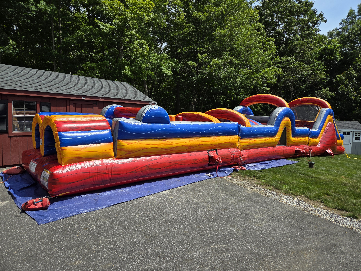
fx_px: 240
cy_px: 136
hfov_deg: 73.9
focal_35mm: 23
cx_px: 180
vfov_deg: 58.9
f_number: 1.8
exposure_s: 1/4365
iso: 80
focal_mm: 5.4
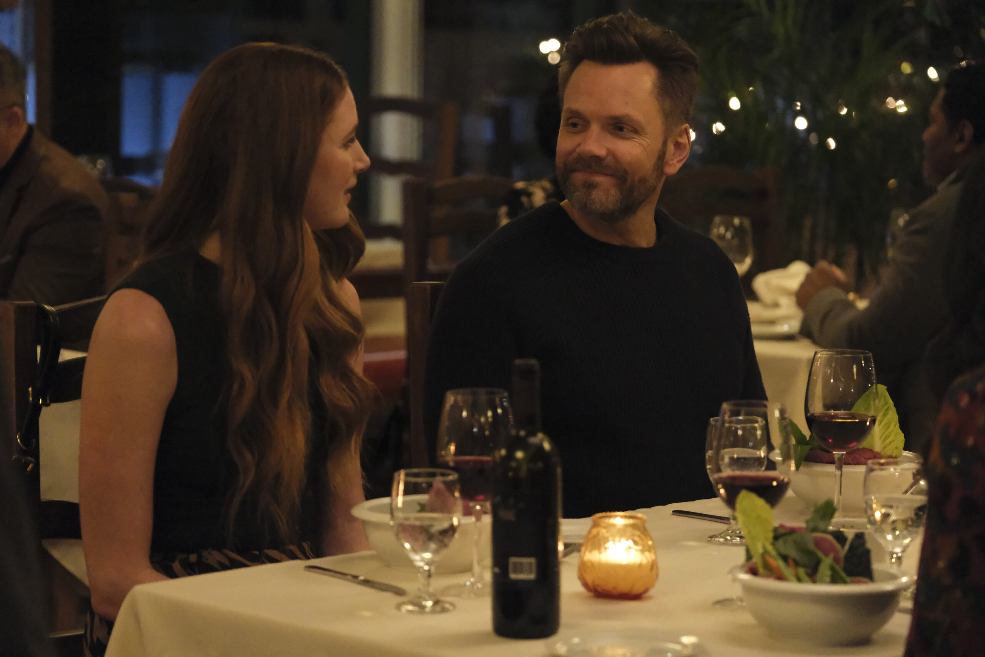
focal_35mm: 121
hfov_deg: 16.9
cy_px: 328
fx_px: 3311
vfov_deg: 11.3
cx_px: 492
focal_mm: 80.4
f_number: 2.8
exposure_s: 1/200
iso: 12800
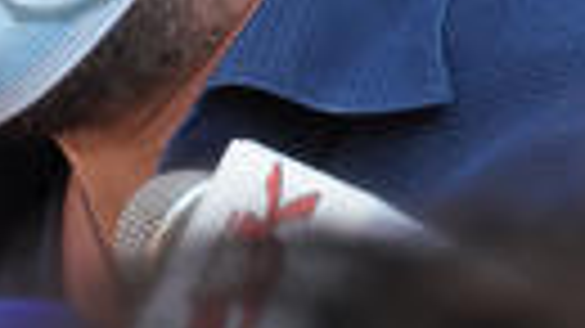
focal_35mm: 254
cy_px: -301
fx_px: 3938
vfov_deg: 4.7
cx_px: 608
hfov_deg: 8.4
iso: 1600
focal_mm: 70
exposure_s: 1/200
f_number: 8
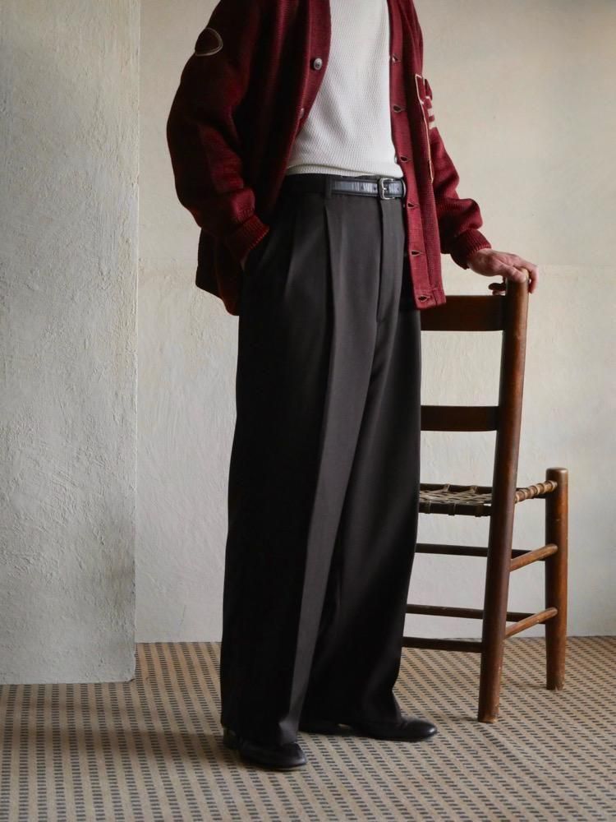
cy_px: 411
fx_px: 1708
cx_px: 308
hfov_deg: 20.4
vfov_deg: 27.0
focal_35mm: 72
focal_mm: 36
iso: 3200
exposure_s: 1/15
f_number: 3.9
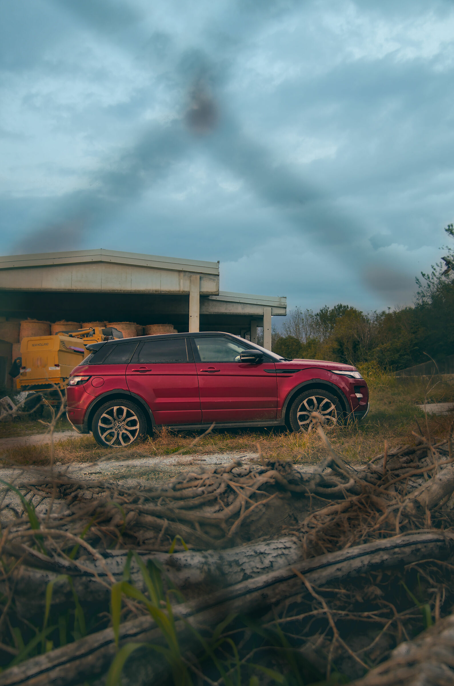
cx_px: 227
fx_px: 741
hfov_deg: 34.1
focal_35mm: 39
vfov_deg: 49.6
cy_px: 343
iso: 160
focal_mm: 26
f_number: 2.8
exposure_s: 1/400
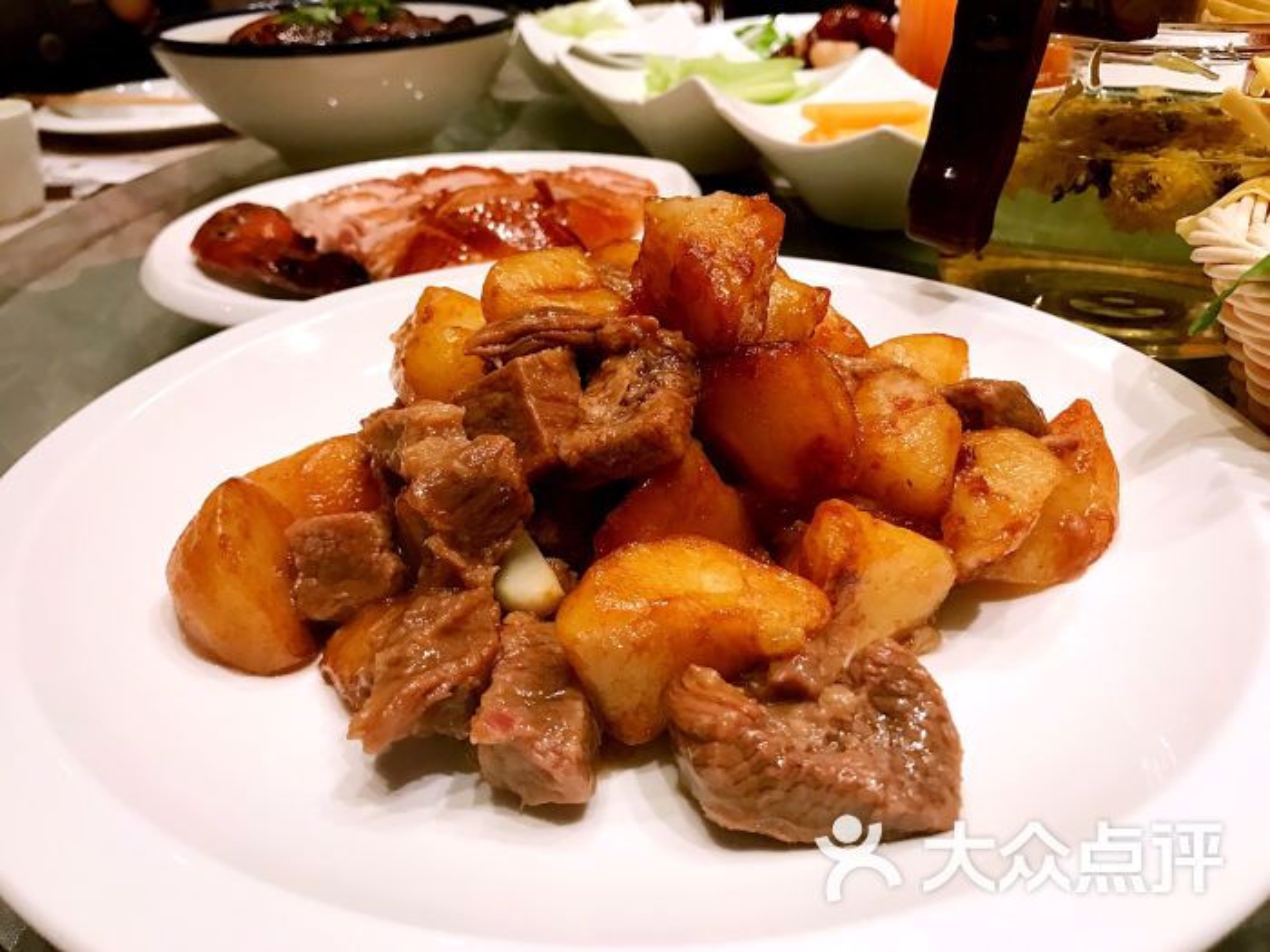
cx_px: 635
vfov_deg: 49.7
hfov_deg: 63.4
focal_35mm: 28
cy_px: 476
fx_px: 1027
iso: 40
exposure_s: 1/20
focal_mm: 3.99
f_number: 1.8
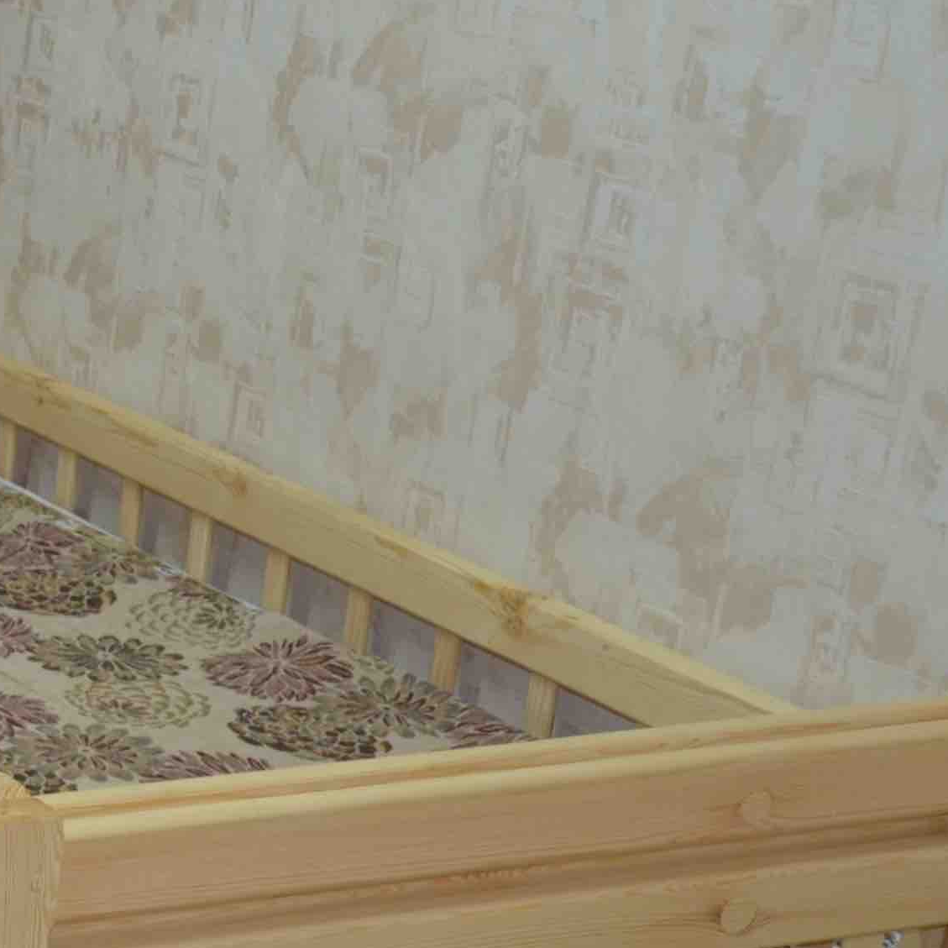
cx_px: -829
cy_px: 1005
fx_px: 3098
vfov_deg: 16.9
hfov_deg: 14.9
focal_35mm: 100
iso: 500
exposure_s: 1/30
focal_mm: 18
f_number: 3.5
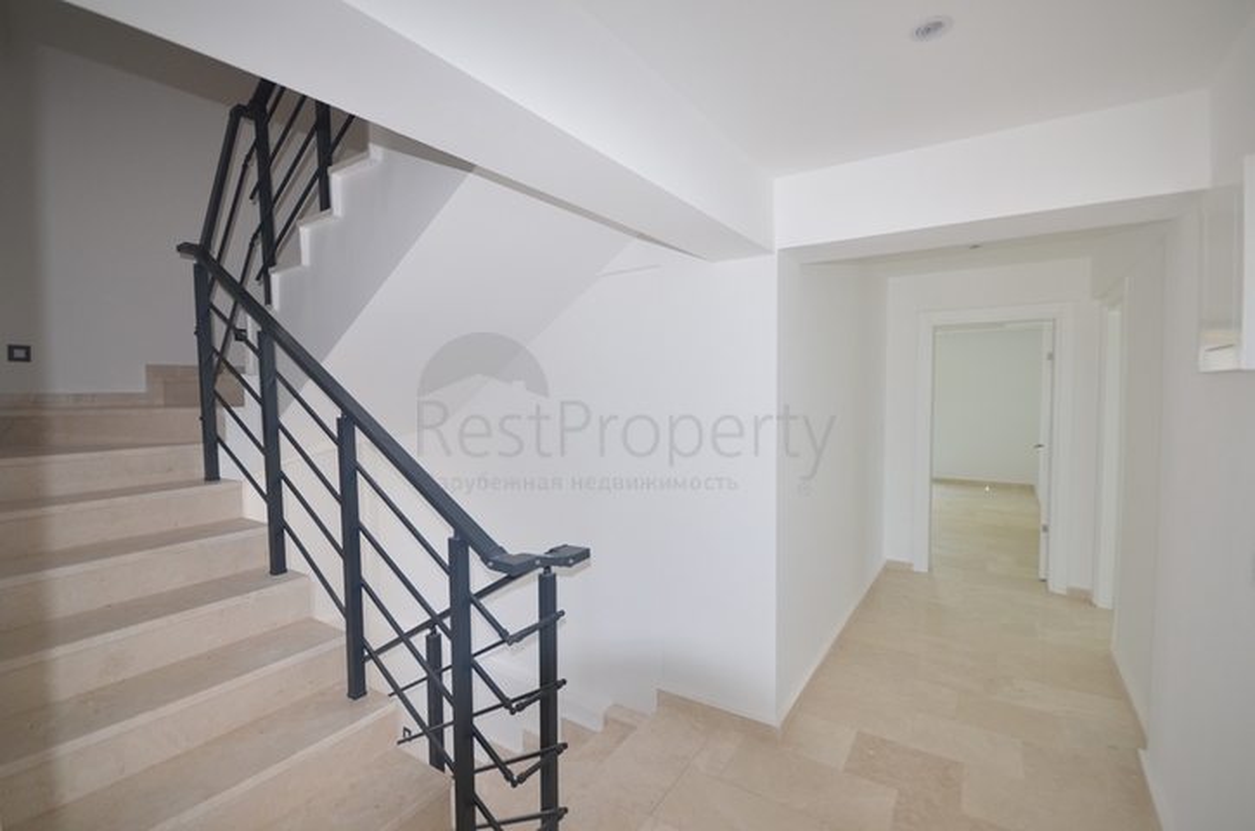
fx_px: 522
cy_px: 416
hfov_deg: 100.5
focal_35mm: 15
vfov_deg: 77.1
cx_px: 628
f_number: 7.1
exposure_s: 1/60
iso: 400
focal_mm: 10
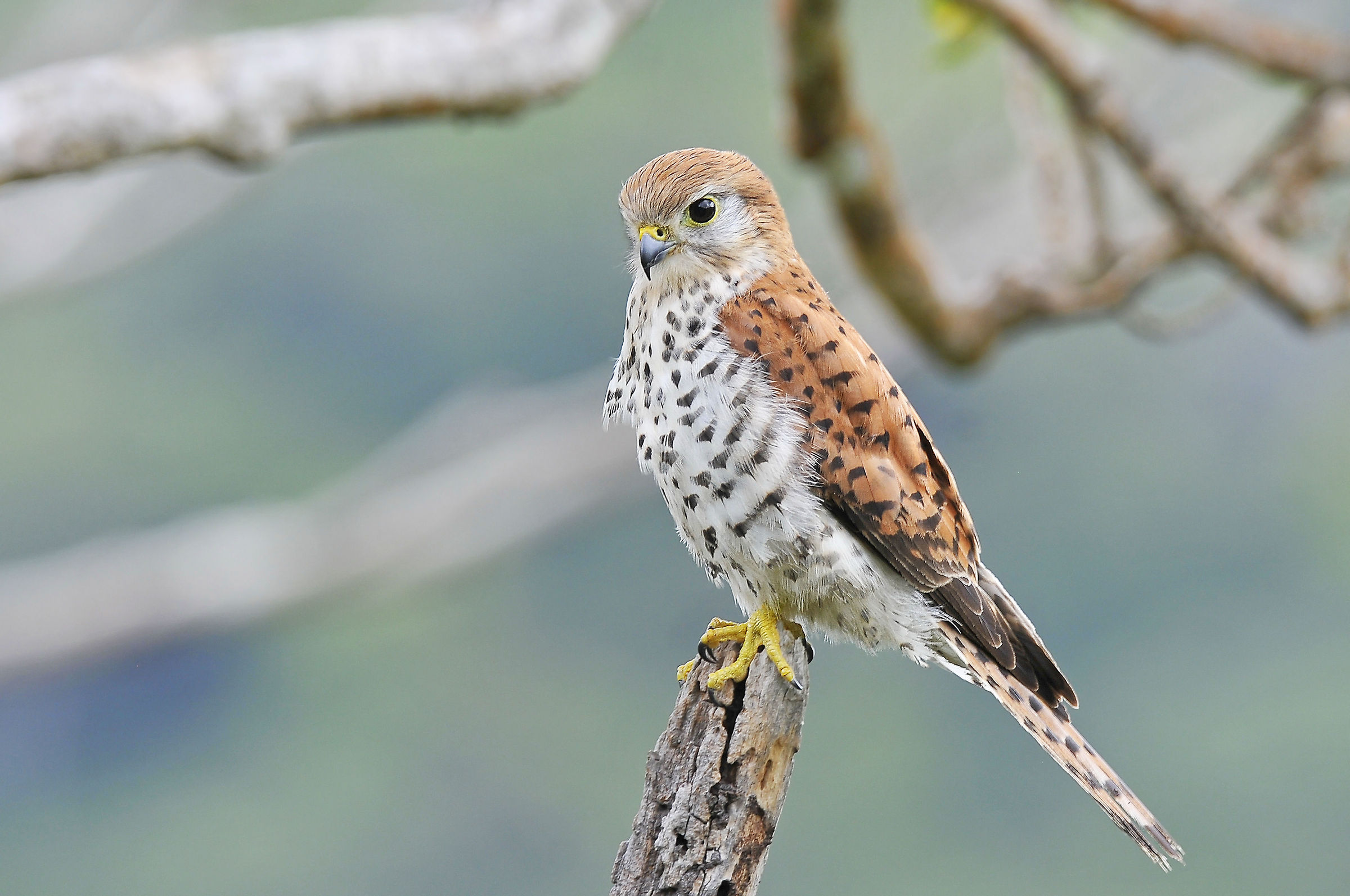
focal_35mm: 570
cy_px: 448
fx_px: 21349
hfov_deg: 3.6
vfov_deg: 2.4
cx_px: 675
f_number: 7.1
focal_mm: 380
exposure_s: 1/100
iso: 200
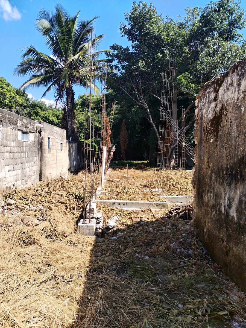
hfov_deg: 48.2
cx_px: 123
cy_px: 164
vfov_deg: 61.7
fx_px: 275
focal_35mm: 29
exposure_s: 1/968
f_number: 1.8
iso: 100
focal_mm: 4.75
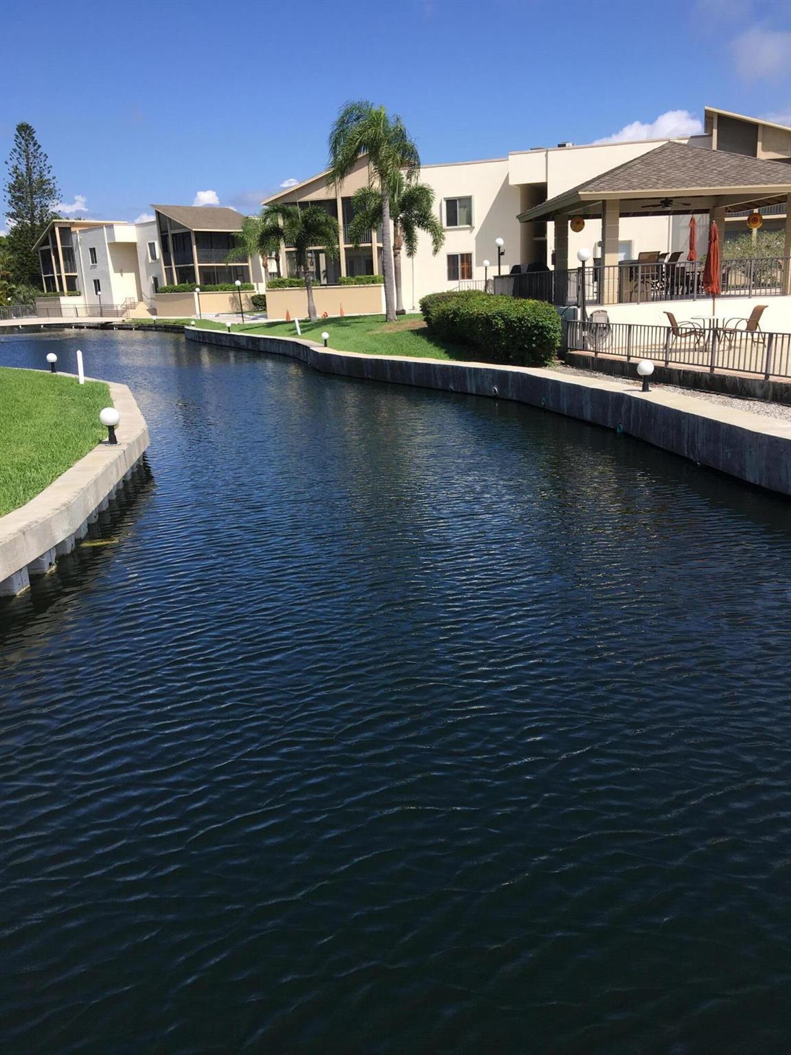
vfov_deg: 61.7
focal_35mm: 29
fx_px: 884
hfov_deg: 48.2
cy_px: 528
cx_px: 396
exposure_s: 1/1479
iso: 25
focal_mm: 4.15
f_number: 2.2
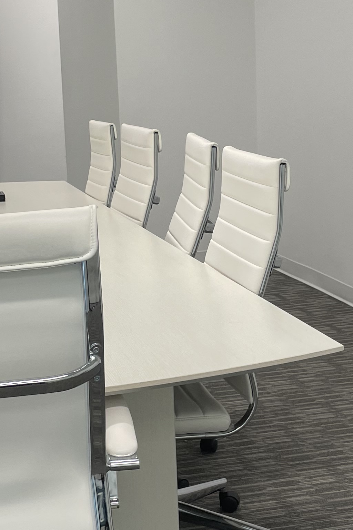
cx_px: 124
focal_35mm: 71
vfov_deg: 28.4
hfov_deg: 19.1
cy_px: 212
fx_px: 1044
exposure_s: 1/120
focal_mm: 4.2
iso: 64
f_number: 1.6
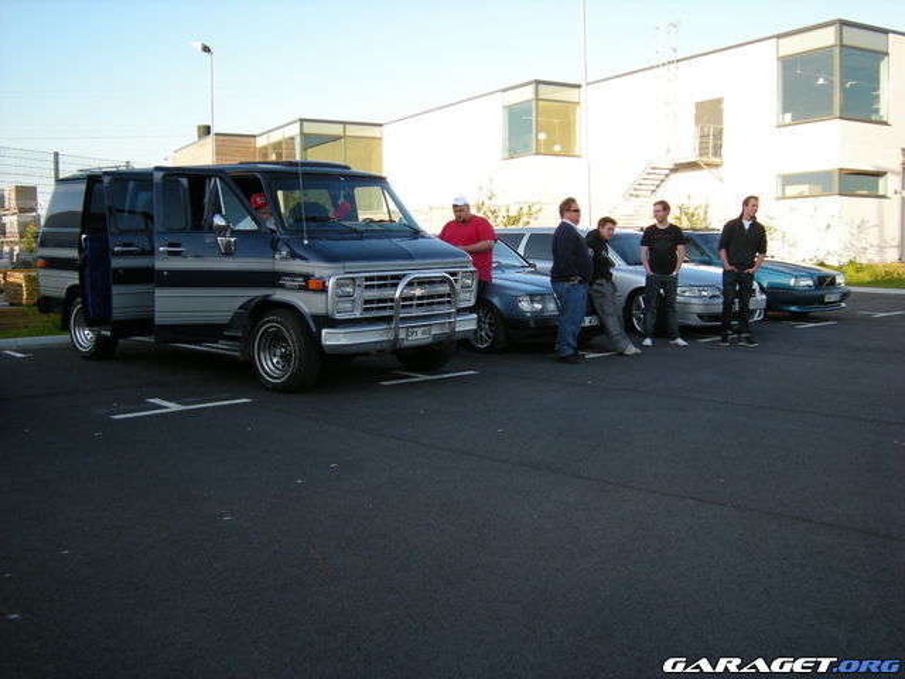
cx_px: 452
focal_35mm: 38
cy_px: 340
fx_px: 993
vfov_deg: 37.7
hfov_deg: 49.0
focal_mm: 6.3
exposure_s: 1/180
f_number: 3.2
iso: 64
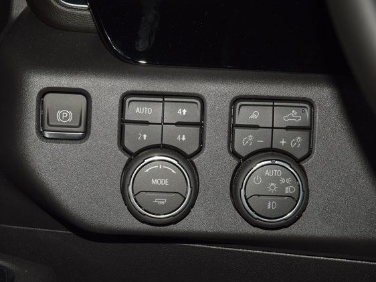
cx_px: 166
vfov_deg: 12.9
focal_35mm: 115
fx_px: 1249
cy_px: 140
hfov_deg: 17.1
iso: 100
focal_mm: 70
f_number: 8
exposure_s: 1/125
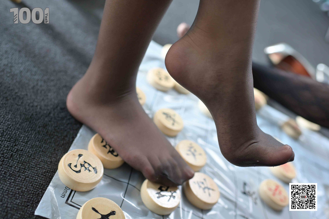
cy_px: 110
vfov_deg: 37.9
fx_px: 320
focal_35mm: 35
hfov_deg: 54.4
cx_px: 164
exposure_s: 1/125
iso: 800
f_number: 3.2
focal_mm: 35
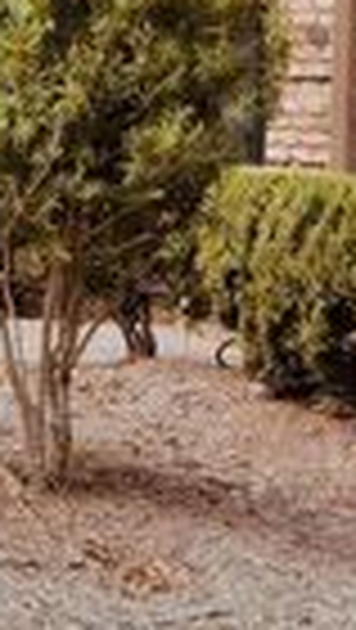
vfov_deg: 18.8
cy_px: 133
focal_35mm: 113
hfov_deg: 9.2
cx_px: -590
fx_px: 1892
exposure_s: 1/353
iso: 32
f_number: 2.2
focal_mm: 4.2
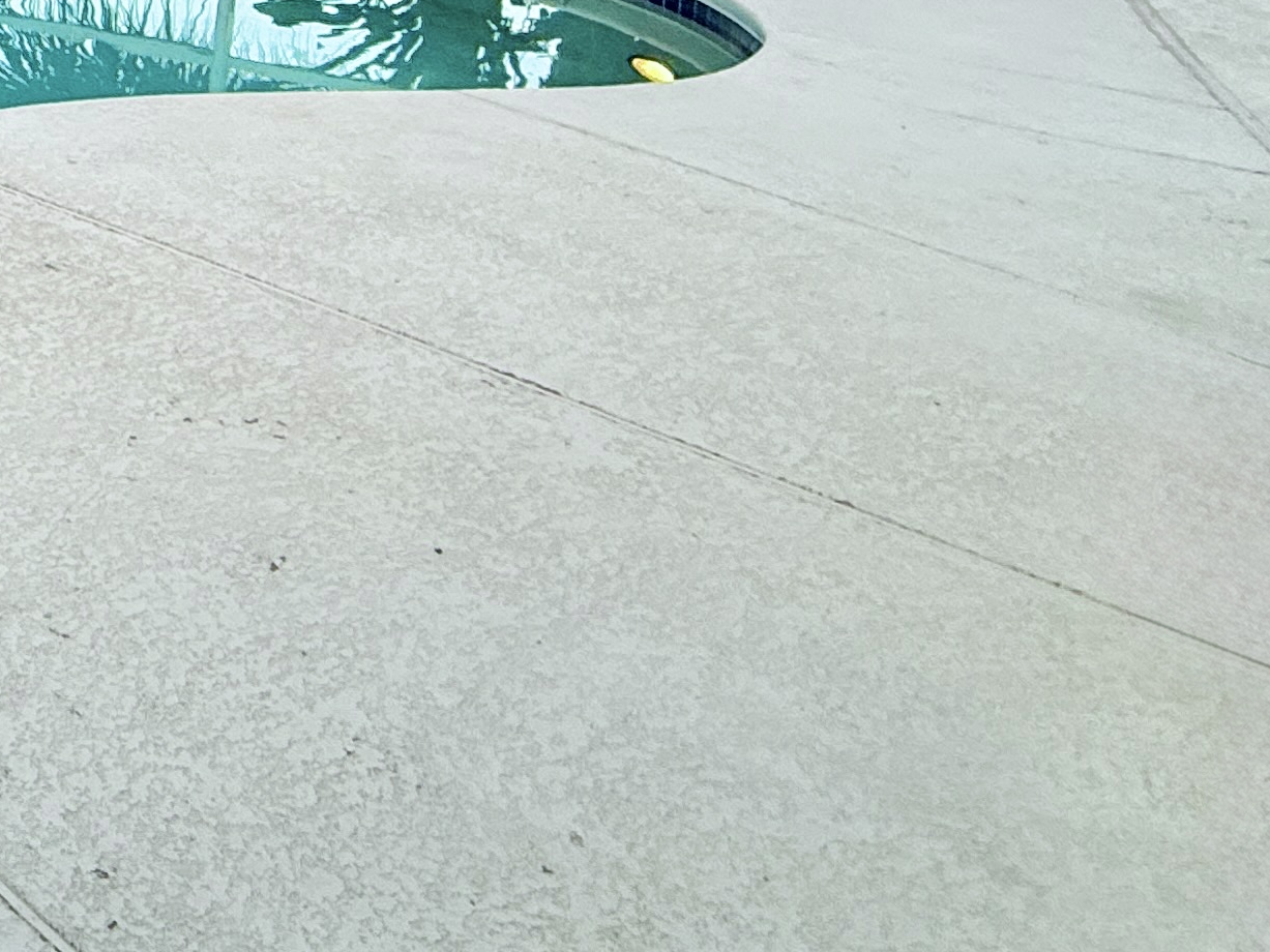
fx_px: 1687
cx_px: -686
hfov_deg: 27.1
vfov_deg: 27.2
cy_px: -232
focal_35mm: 46
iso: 160
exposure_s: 1/99
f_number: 2.2
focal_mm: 2.22
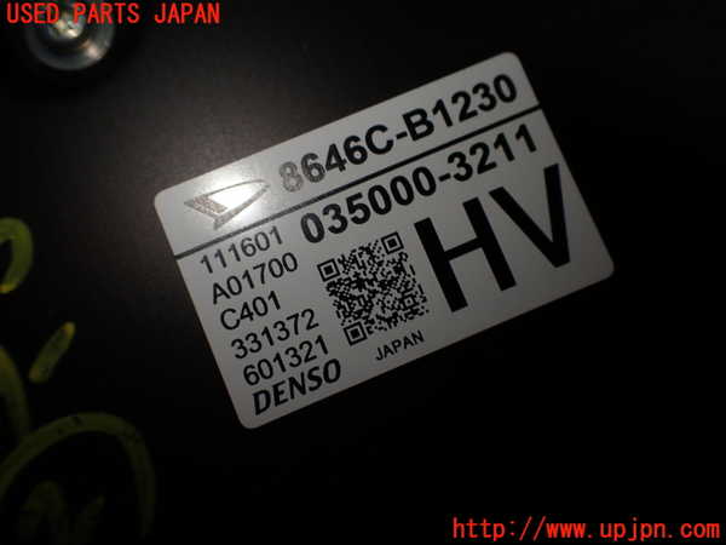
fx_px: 629
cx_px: 363
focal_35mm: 30
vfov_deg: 46.8
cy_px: 272
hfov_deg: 60.0
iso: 100
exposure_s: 1/400
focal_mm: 5.4
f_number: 3.2
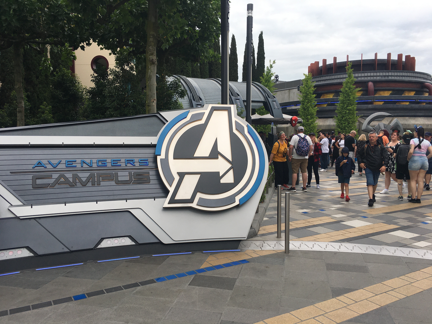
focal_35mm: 29
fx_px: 362
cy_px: 162
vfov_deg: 48.2
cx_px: 216
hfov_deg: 61.7
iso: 25
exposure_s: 1/827
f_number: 2.2
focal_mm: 4.15
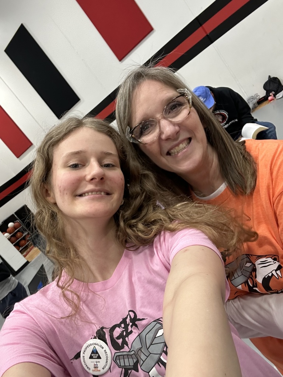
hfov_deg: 46.8
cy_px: 188
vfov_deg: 60.0
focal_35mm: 30
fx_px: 327
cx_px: 142
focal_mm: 2.69
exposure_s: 1/60
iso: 80
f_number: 1.9
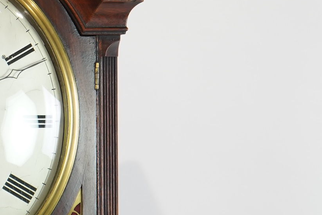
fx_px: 1440
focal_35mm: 161
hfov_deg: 12.3
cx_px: -109
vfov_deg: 8.5
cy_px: 42
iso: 500
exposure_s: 1/60
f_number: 5
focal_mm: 44
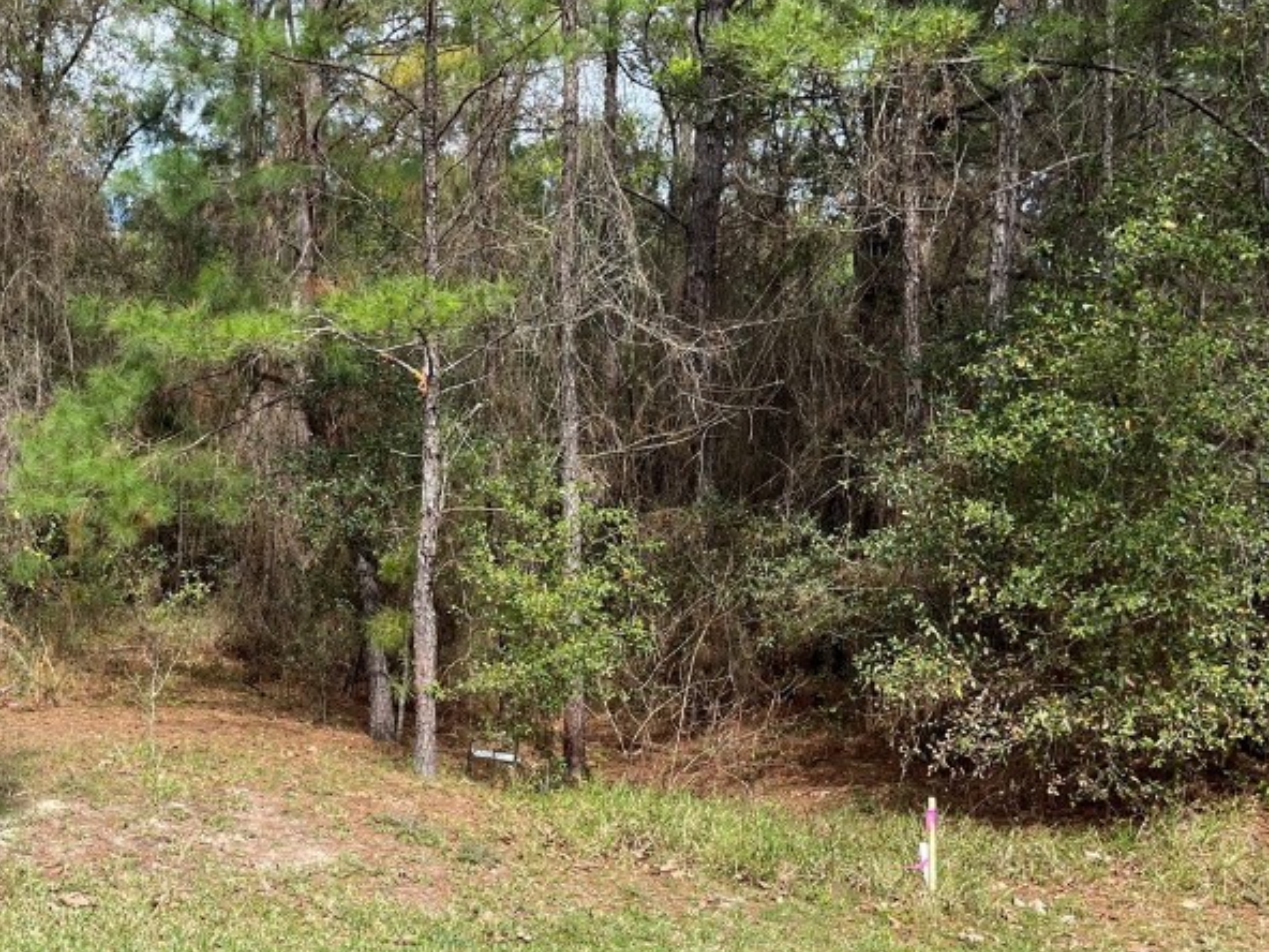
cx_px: 339
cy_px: 465
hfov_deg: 41.0
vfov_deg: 32.2
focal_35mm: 45
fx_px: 1650
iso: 50
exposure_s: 1/913
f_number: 1.6
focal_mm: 5.1
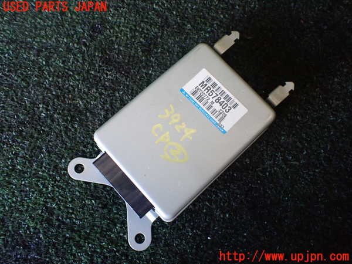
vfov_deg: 46.8
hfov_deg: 60.0
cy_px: 132
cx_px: 176
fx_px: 305
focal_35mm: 30
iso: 800
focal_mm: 5.4
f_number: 2.3
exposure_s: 1/100
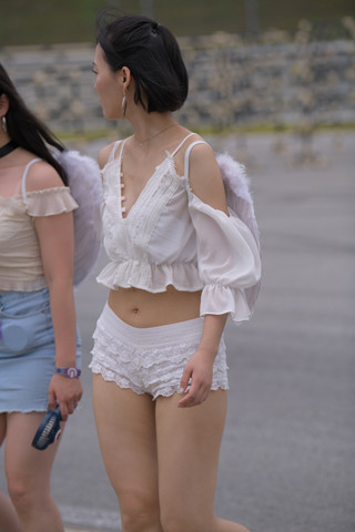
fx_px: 2366
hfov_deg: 8.6
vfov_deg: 12.8
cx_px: 178
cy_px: 266
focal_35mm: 160
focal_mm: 160
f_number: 4
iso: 125
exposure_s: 1/1000
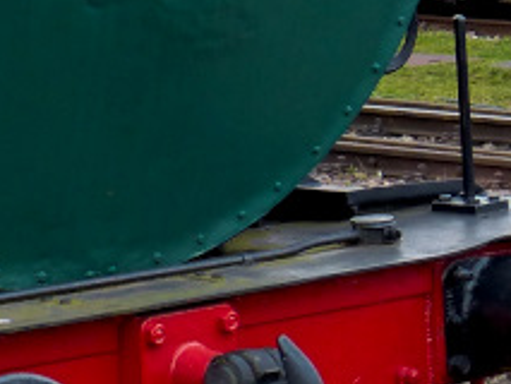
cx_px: 974
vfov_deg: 6.4
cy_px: 178
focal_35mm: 231
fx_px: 3412
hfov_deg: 8.2
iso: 100
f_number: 4
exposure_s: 1/125
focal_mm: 7.3
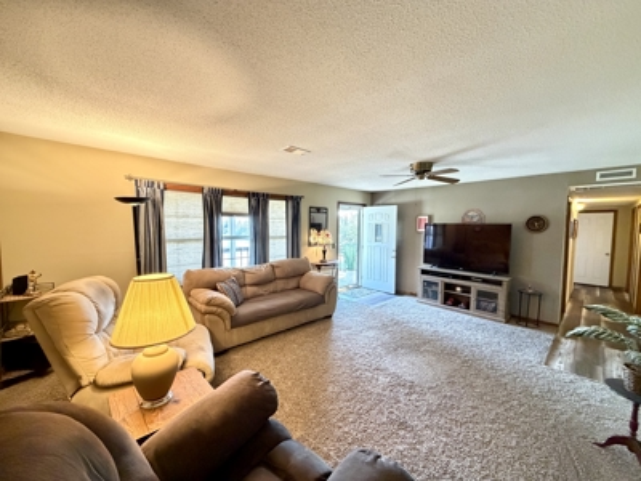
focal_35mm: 14
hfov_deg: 102.1
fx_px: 259
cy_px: 240
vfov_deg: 85.7
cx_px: 320
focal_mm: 2.22
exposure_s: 1/60
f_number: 2.2
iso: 800
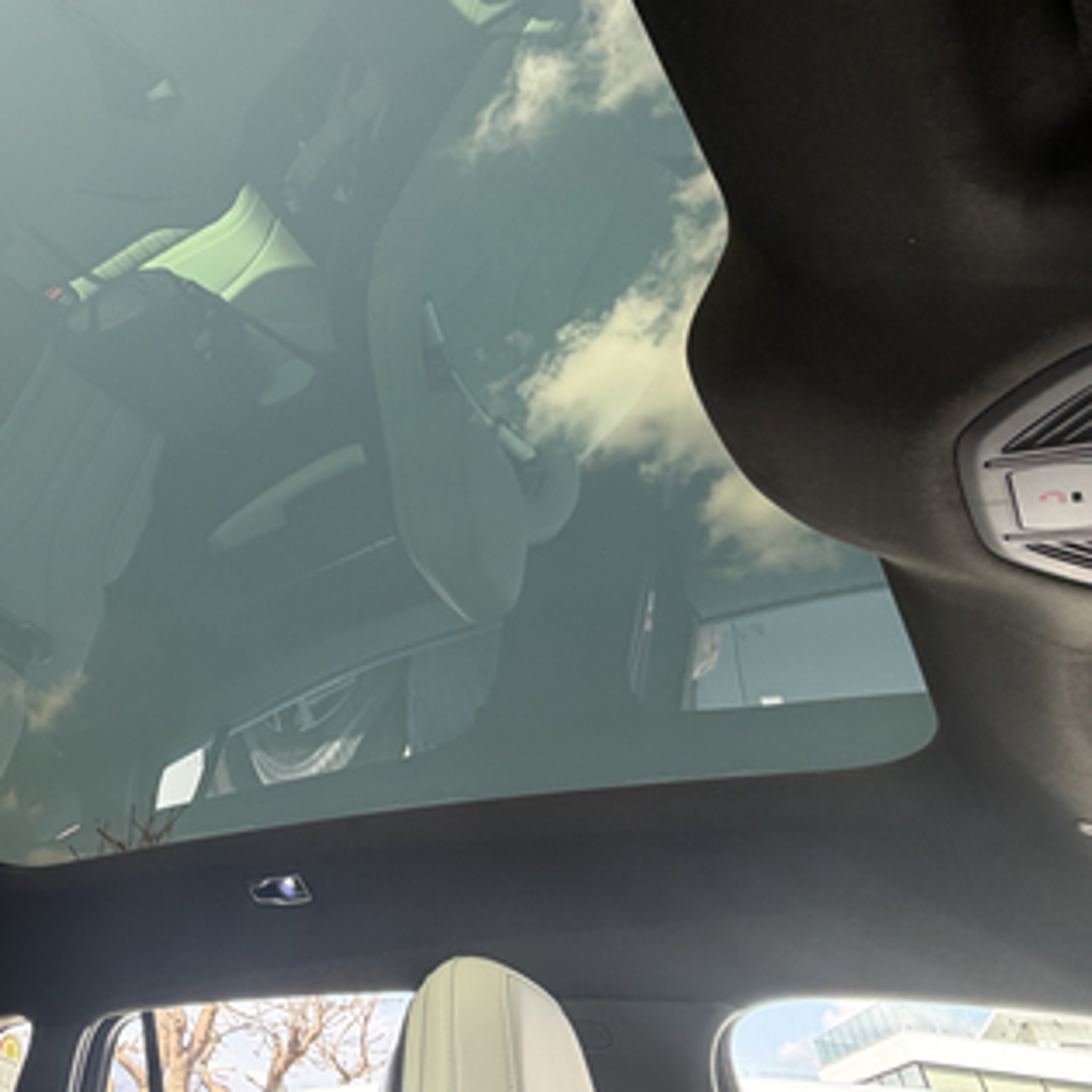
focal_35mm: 22
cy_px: 454
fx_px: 785
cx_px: 187
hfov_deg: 62.5
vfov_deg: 69.1
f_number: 2.2
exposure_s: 1/121
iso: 100
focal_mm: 2.22
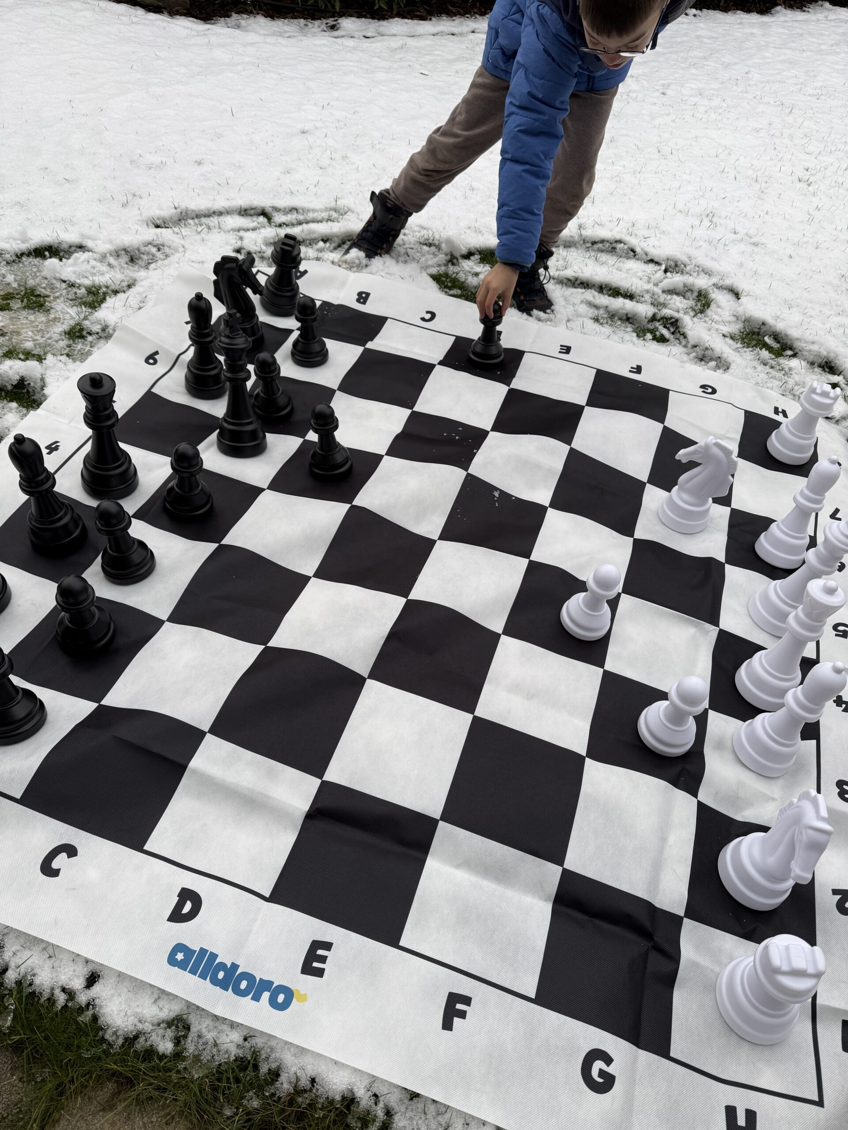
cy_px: 565
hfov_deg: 56.8
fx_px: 784
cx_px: 424
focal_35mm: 24
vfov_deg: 71.6
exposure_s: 1/259
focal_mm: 6.76
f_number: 1.78
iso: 64
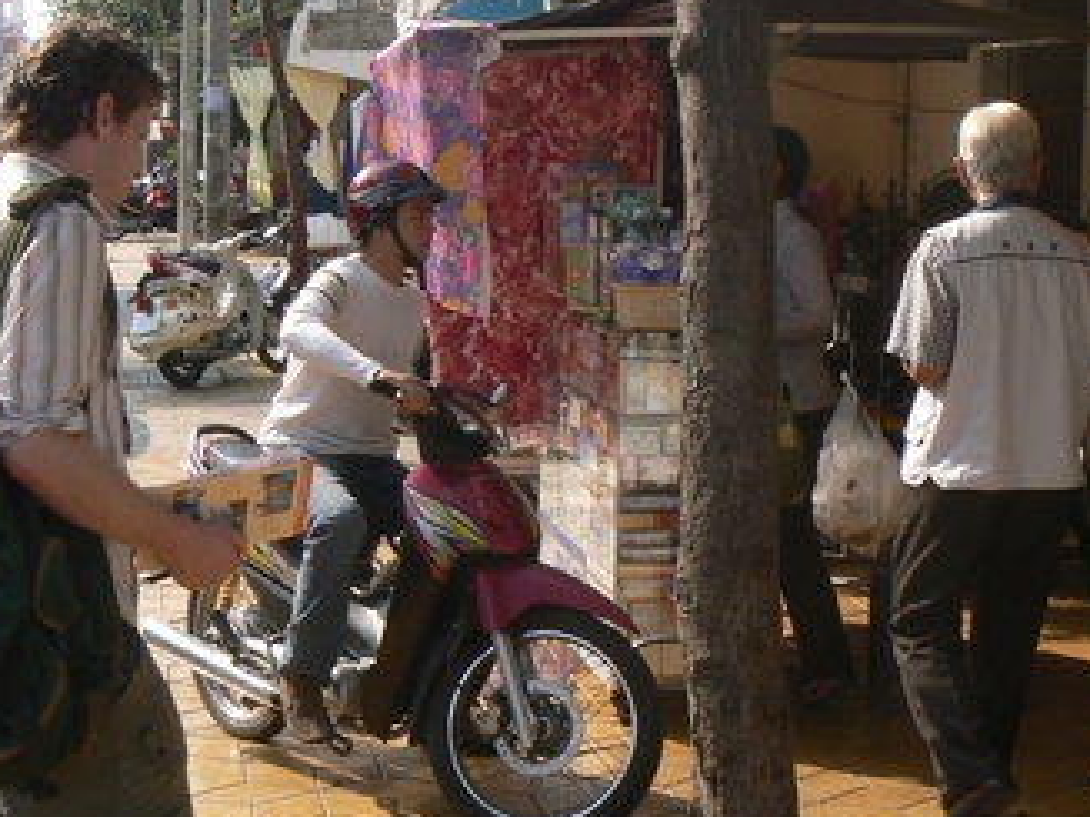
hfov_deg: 29.4
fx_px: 2077
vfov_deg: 22.2
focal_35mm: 66
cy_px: 467
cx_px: 537
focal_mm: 6
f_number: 5.6
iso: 80
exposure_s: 1/125
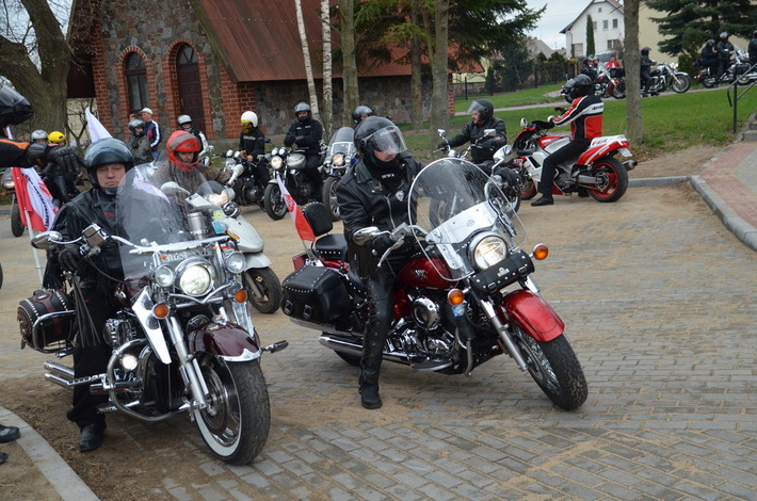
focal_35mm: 42
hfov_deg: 46.5
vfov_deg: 31.7
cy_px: 250
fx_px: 881
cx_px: 378
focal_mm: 28
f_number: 5.6
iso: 1600
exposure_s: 1/2000
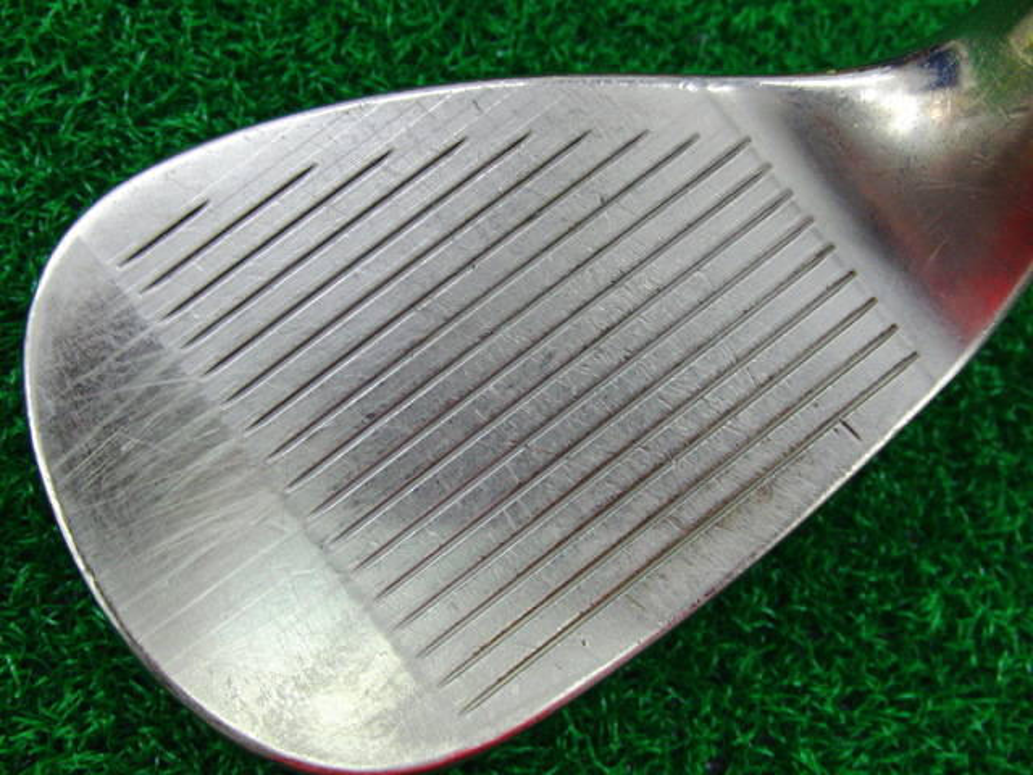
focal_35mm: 37
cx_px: 516
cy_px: 388
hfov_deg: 50.1
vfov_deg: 38.7
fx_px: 1104
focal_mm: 6.42
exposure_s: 1/50
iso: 400
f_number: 3.6
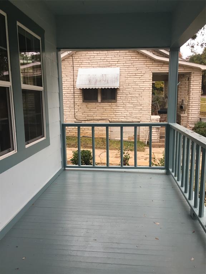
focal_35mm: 29
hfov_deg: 48.2
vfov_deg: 61.7
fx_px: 230
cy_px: 137
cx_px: 103
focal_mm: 4.15
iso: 32
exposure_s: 1/40
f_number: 2.2
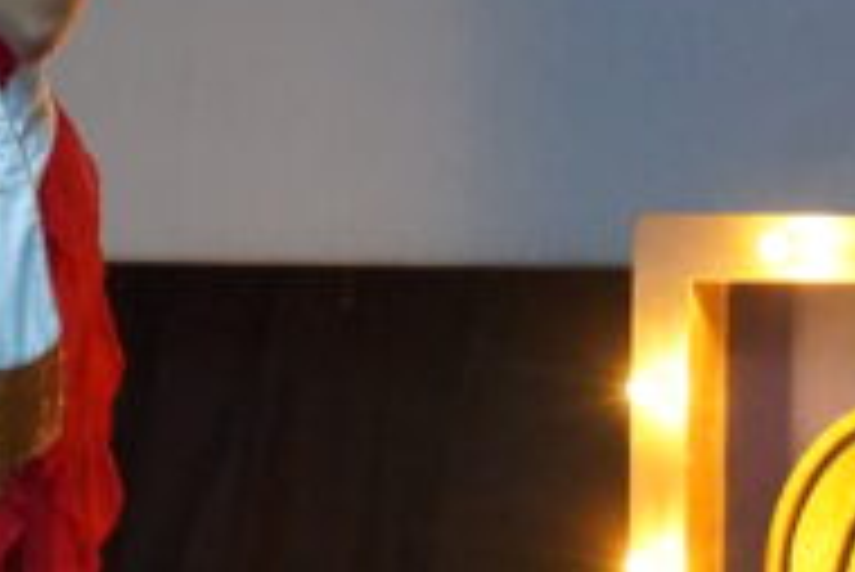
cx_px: 428
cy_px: -63
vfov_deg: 4.5
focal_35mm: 303
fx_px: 7202
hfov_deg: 6.8
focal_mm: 50
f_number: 5
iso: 6400
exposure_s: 1/30
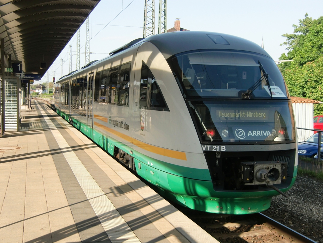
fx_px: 439
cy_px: 122
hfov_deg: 40.4
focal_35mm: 47
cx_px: 162
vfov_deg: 30.9
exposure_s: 1/250
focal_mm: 8.4
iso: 64
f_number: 4
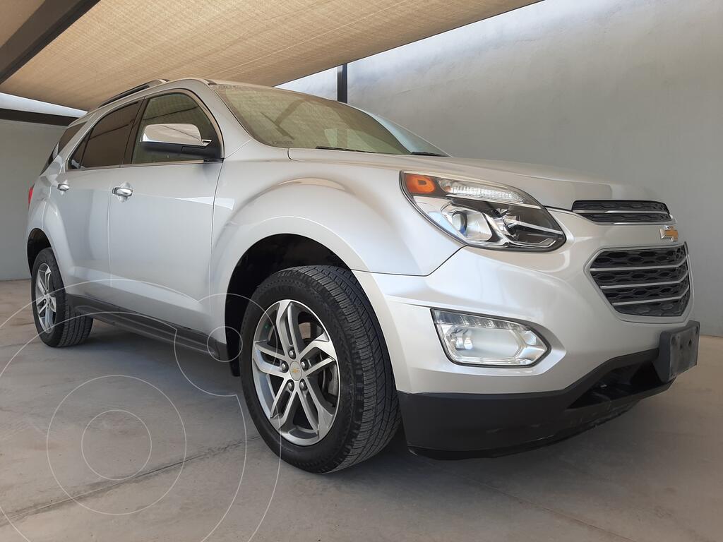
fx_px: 543
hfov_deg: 67.3
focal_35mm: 26
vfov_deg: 53.1
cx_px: 362
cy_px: 271
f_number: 1.7
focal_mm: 3.93
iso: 40
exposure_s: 1/325
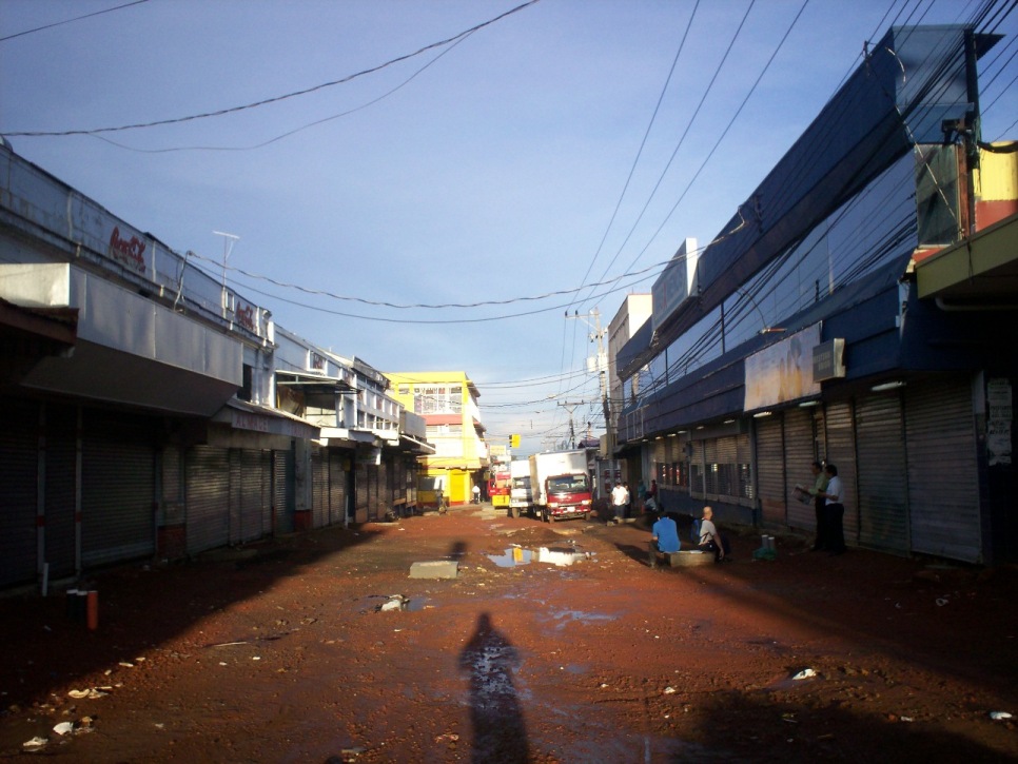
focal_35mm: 36
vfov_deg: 39.7
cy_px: 382
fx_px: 1059
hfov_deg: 51.3
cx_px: 509
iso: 100
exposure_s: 1/306
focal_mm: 6
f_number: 4.5
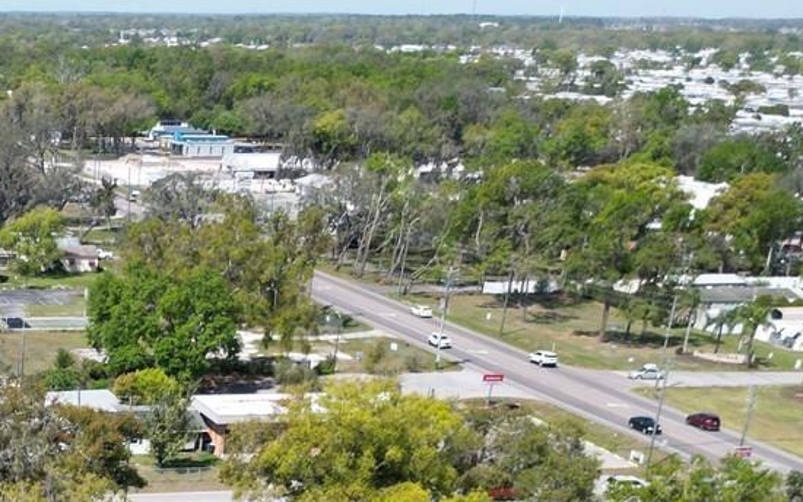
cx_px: -128
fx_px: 1620
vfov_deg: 15.5
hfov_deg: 25.4
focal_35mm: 74
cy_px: 854
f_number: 1.7
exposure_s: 1/2500
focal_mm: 6.72
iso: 150
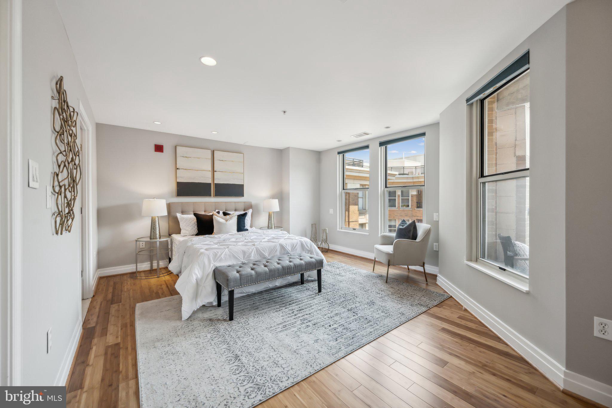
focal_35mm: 14
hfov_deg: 104.3
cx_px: 306
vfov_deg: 81.2
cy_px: 204
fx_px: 238
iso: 400
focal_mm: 14
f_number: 7.1
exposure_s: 1/60
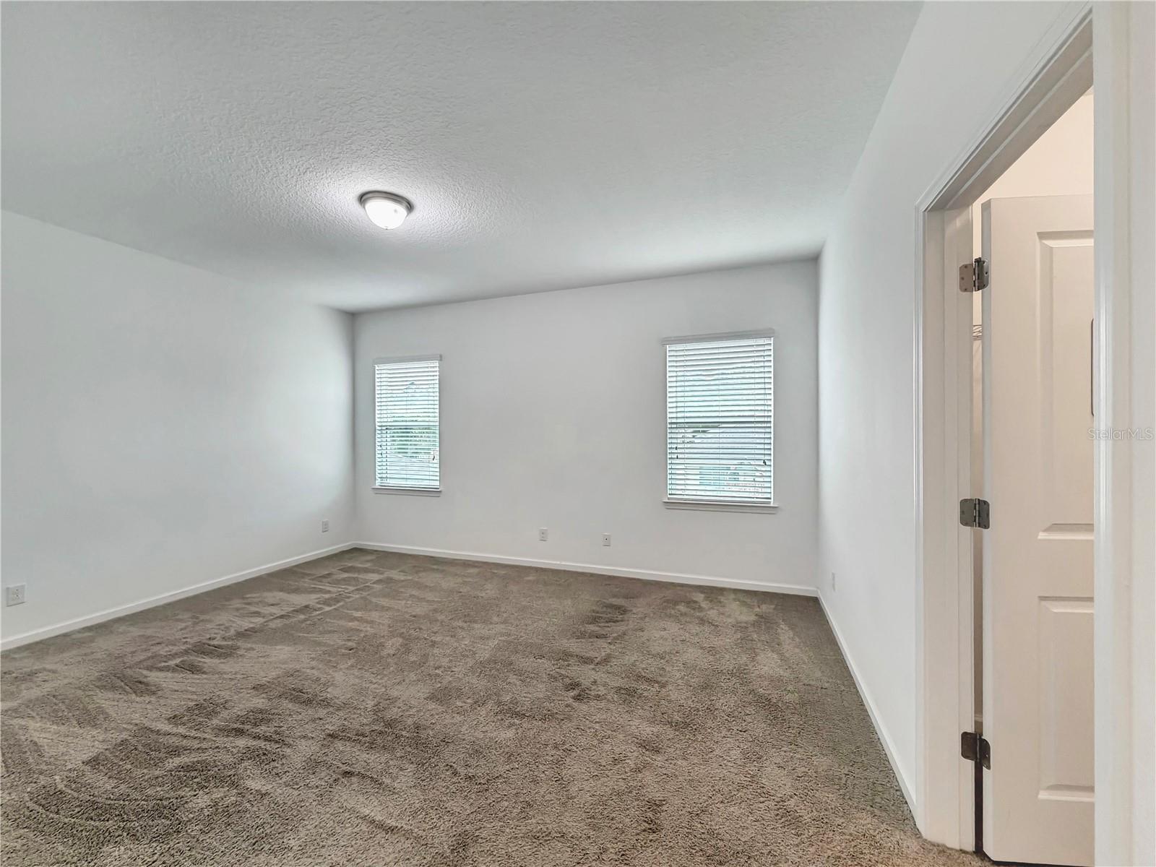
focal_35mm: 14
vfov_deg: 85.7
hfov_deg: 102.1
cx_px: 578
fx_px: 468
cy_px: 434
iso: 200
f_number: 2.2
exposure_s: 1/120
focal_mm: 2.22
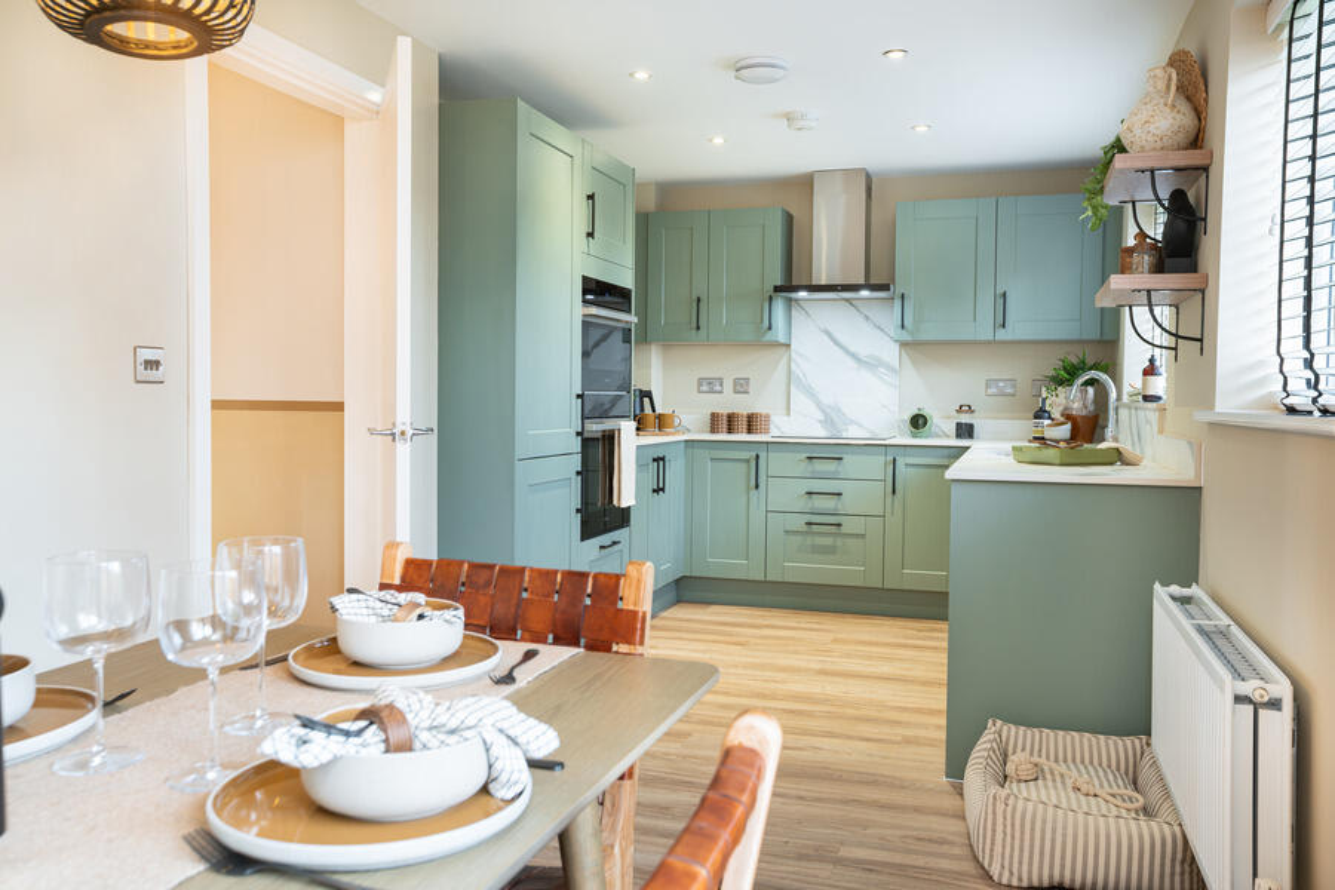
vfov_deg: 43.6
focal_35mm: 30
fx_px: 1112
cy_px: 445
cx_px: 668
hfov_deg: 61.9
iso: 250
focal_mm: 30
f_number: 8
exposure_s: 1/4
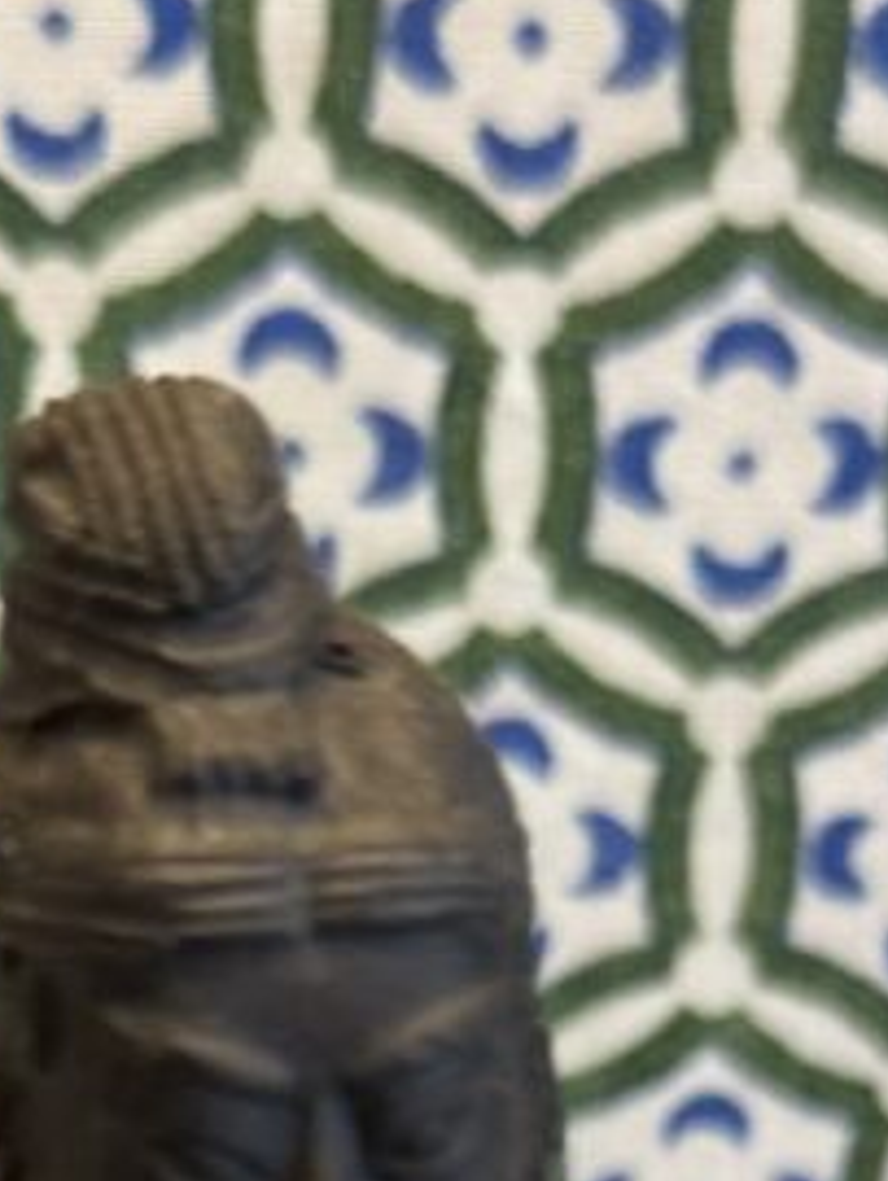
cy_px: 1723
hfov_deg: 10.5
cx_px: 407
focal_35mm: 142
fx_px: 4849
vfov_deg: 13.2
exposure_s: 1/40
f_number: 1.78
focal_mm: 6.76
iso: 250
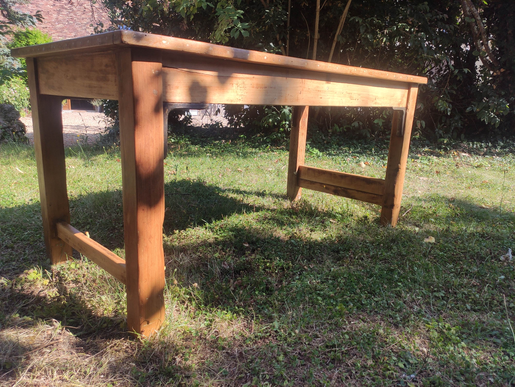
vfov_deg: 53.1
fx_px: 387
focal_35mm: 26
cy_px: 194
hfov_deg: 67.3
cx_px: 258
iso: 112
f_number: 1.75
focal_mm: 4.77
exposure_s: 1/761
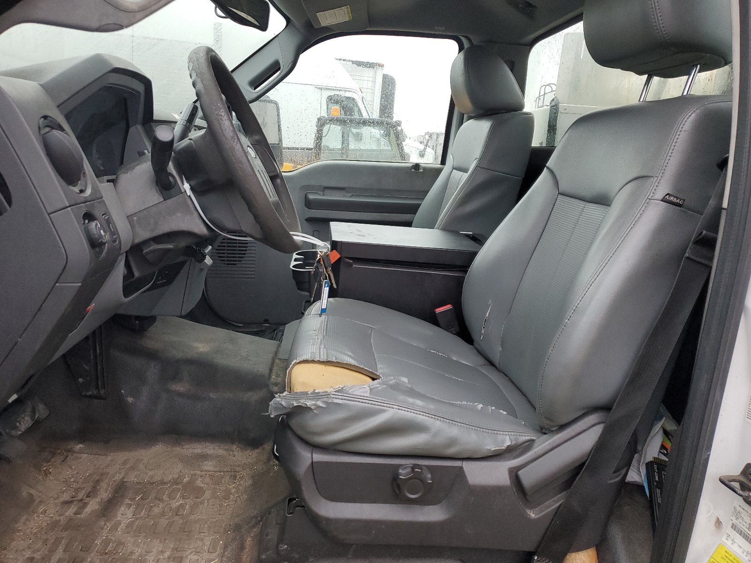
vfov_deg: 53.1
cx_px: 376
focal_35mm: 26
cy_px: 282
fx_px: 564
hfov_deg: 67.3
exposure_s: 1/120
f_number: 1.5
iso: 97
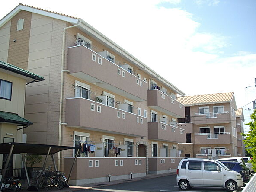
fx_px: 296
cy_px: 101
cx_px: 123
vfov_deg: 36.0
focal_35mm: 40
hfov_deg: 46.8
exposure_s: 1/160
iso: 80
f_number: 5.6
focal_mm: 6.2
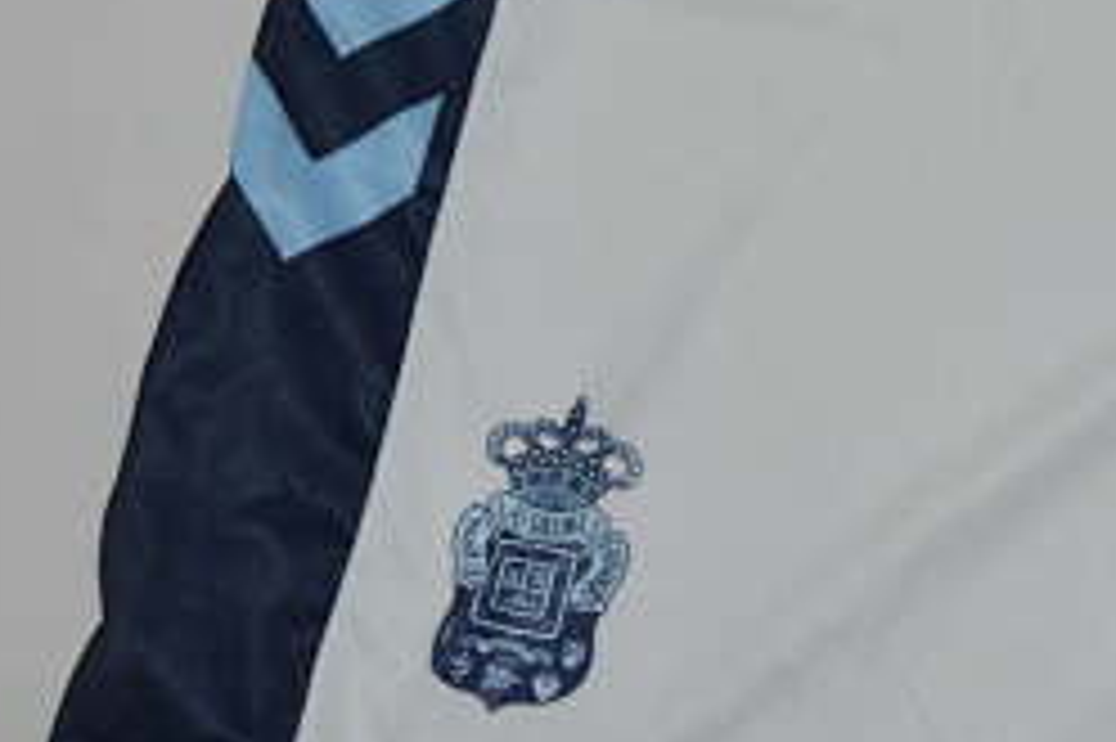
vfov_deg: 10.8
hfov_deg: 15.6
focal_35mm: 126
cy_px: 121
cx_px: 1368
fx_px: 3903
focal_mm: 26
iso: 400
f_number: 14
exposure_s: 1/200
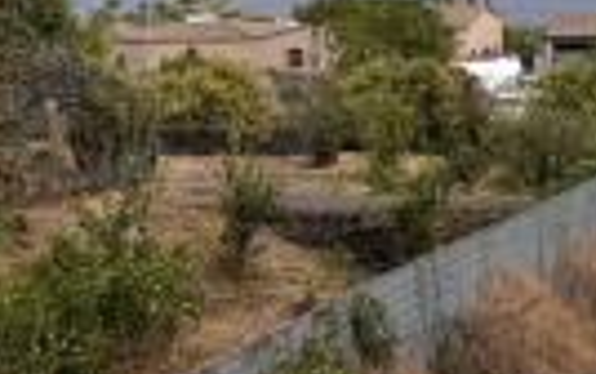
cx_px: 881
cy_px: -245
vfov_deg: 8.4
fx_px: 2471
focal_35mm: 152
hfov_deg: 13.0
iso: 64
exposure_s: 1/3610
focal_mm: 6.76
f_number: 1.78
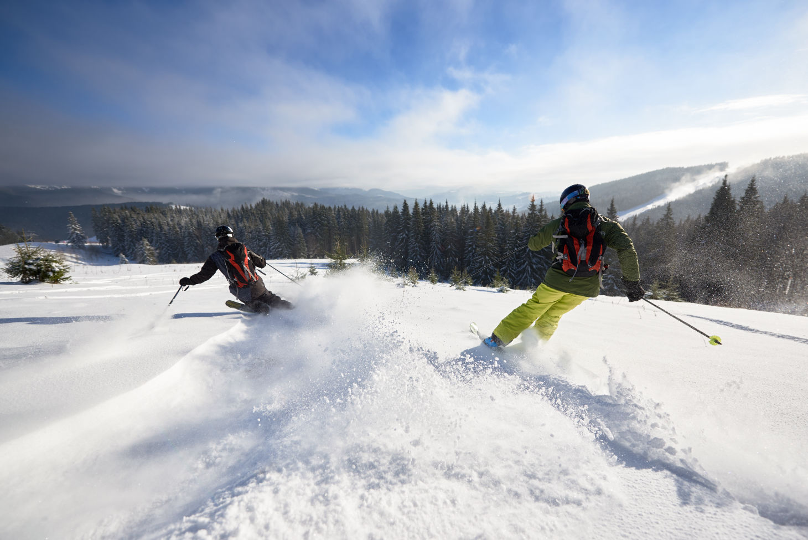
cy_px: 270
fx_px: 314
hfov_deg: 104.2
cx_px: 404
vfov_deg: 81.3
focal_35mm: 14
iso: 63
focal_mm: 14
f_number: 2.8
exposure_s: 1/4000
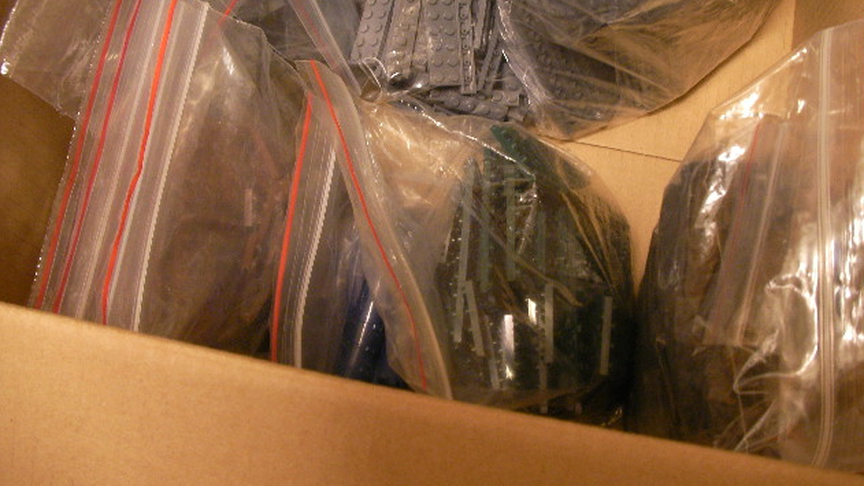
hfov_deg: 48.4
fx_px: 962
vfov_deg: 28.3
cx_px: 437
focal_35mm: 42
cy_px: 185
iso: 200
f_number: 3.5
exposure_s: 1/2.9
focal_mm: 6.3
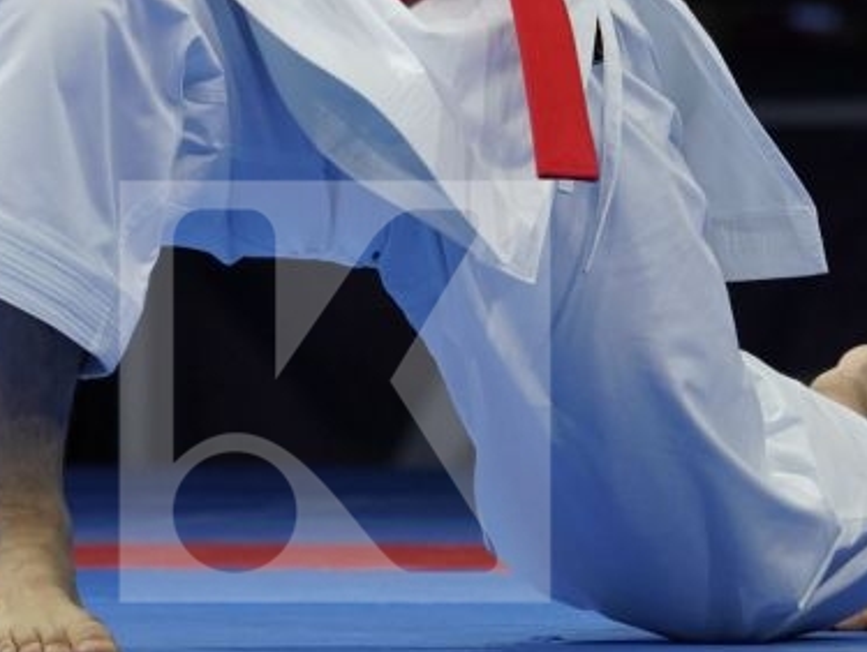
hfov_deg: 2.8
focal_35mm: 713
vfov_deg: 2.1
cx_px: 335
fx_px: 17875
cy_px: -430
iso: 1600
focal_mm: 232
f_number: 5.6
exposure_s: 1/500
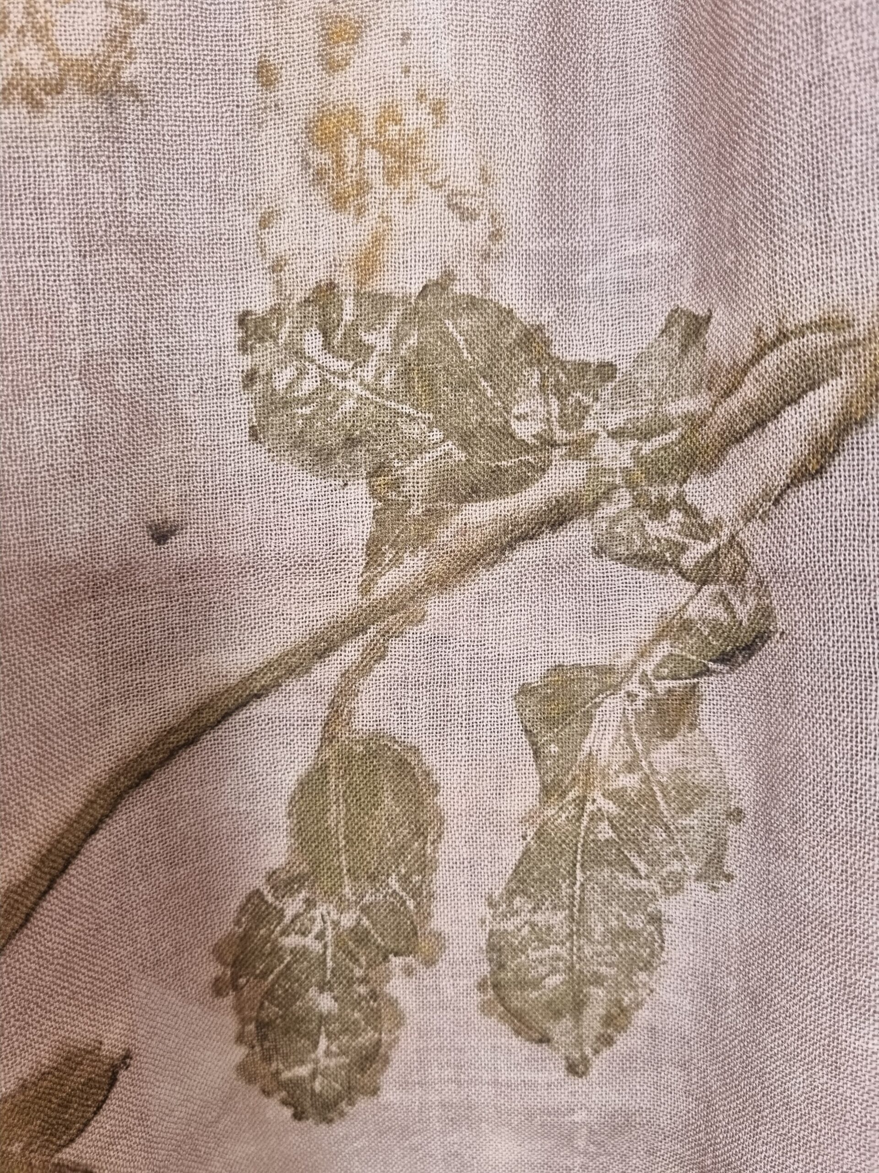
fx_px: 880
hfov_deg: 53.1
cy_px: 586
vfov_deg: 67.3
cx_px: 440
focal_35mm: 26
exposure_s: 1/100
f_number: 1.8
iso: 320
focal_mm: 5.4
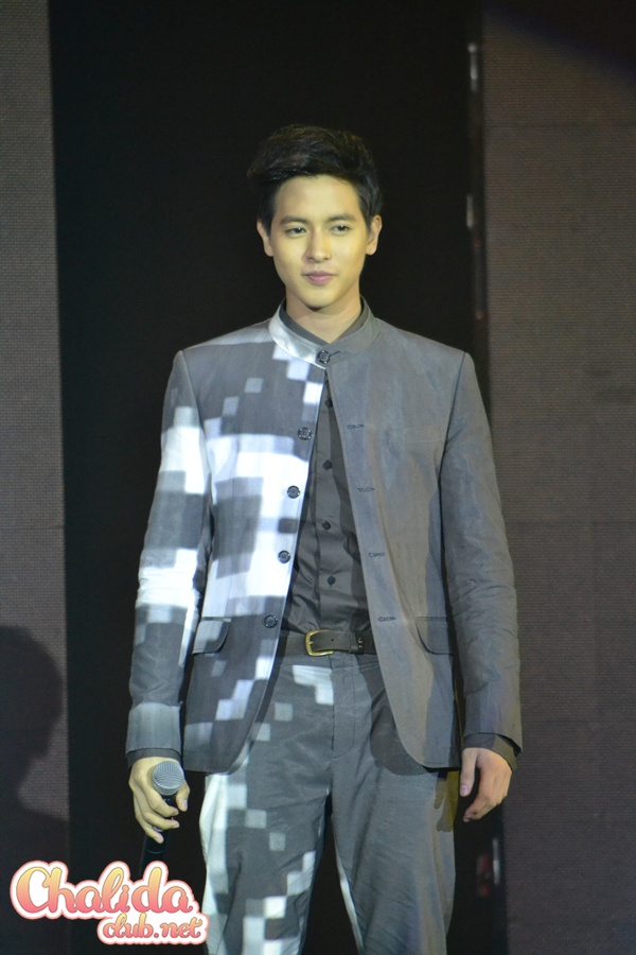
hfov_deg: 3.1
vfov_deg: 4.6
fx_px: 11924
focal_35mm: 450
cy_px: 478
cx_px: 318
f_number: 5.6
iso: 3200
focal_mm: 300
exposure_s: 1/160
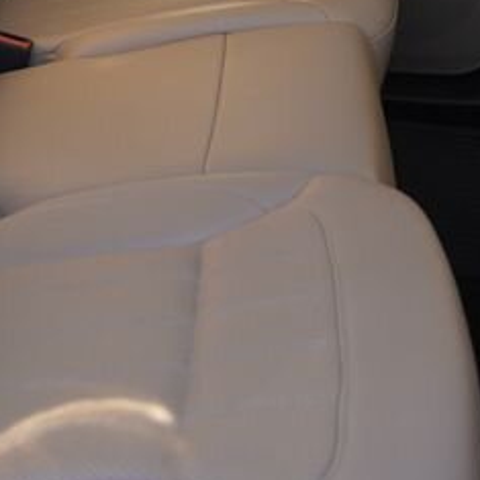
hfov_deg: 19.3
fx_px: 1396
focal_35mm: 89
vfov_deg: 18.7
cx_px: 96
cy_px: -52
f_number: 4.5
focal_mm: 24
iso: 100
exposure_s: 1/80
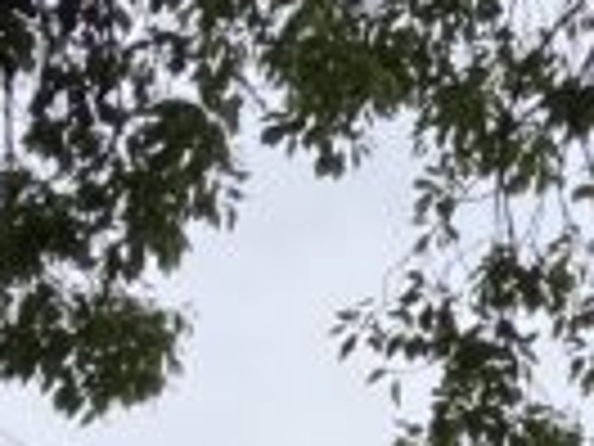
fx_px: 3741
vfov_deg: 6.7
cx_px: 1246
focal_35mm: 218
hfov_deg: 8.5
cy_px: 761
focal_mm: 3.99
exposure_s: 1/4425
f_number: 1.8
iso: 32
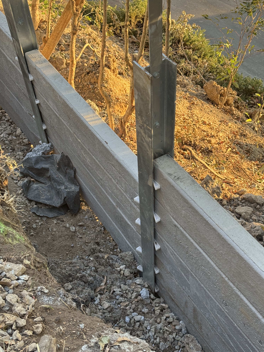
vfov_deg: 39.7
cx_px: 132
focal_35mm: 48
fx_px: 488
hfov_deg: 30.3
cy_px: 176
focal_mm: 6.76
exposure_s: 1/121
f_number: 1.78
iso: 50
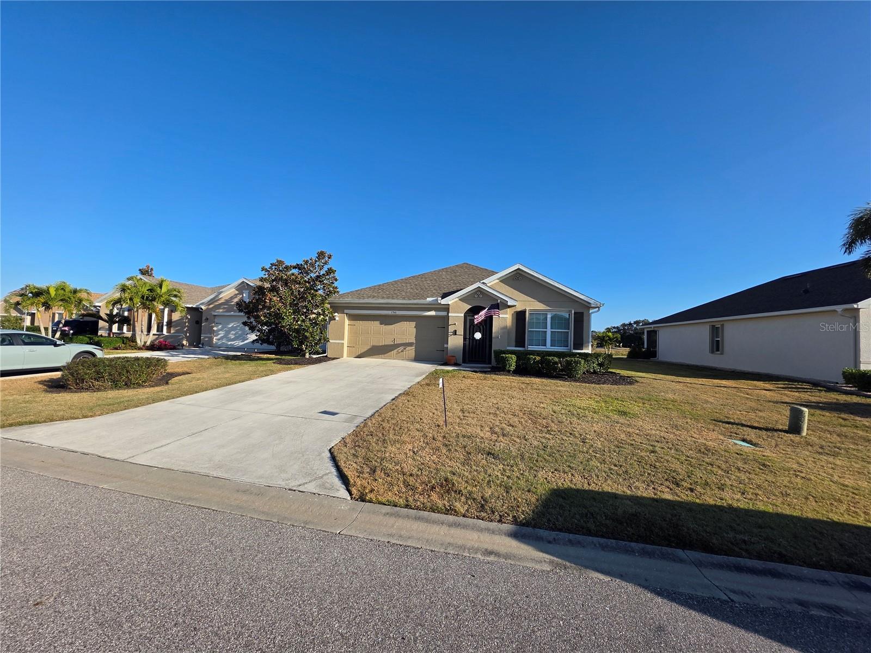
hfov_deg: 106.2
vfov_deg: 89.9
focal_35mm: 13
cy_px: 326
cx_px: 436
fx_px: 327
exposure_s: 1/1957
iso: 40
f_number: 1.9
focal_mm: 2.2
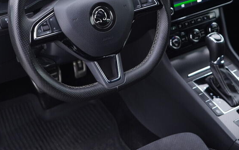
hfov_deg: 30.6
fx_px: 437
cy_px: 26
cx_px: 138
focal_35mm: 67
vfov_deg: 19.2
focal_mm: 24
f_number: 2.8
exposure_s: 1/40
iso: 250
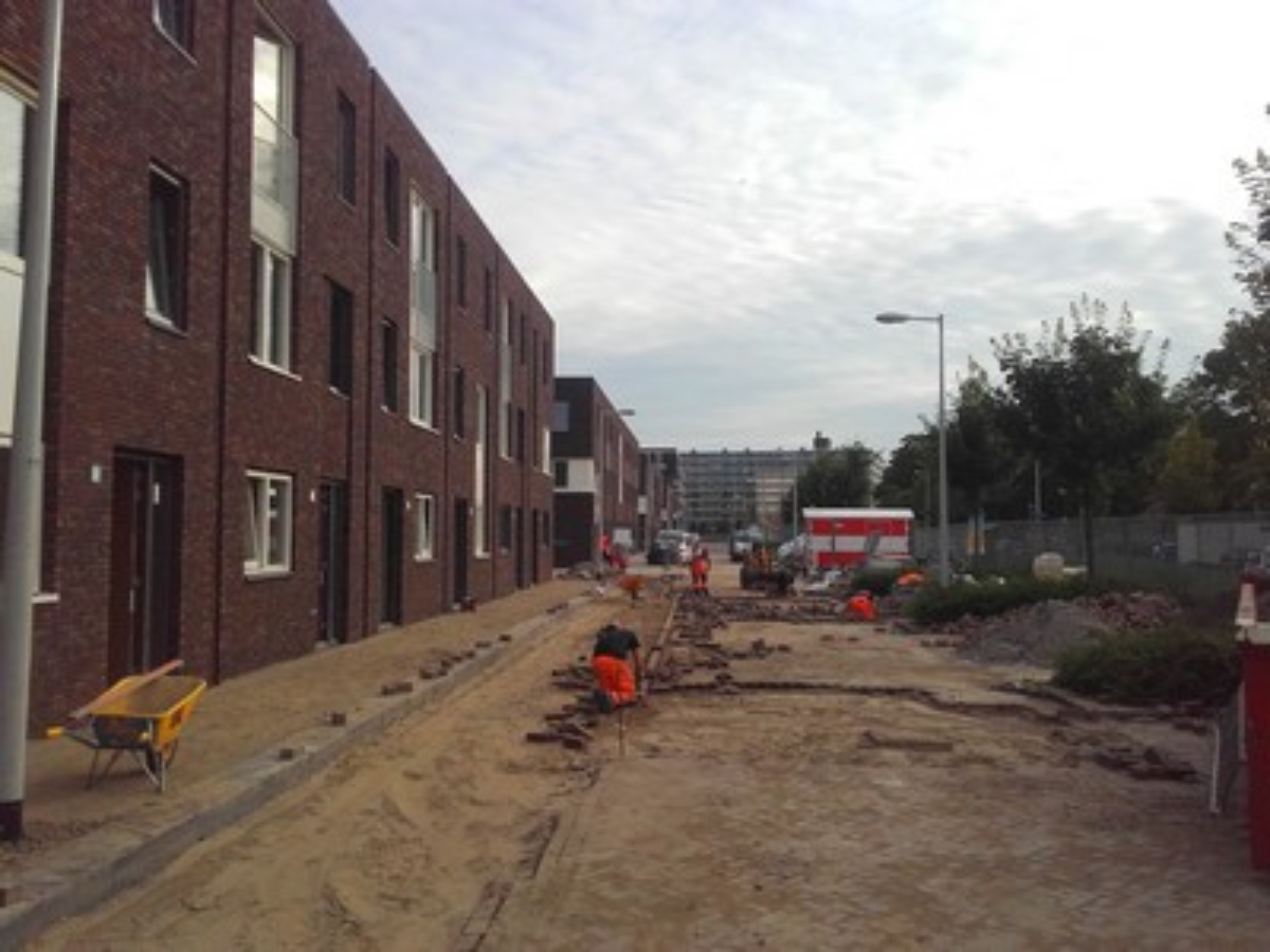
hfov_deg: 58.4
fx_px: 1137
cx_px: 635
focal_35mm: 31
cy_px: 476
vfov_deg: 45.4
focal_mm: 3.31
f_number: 2.2
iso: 50
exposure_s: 1/1057
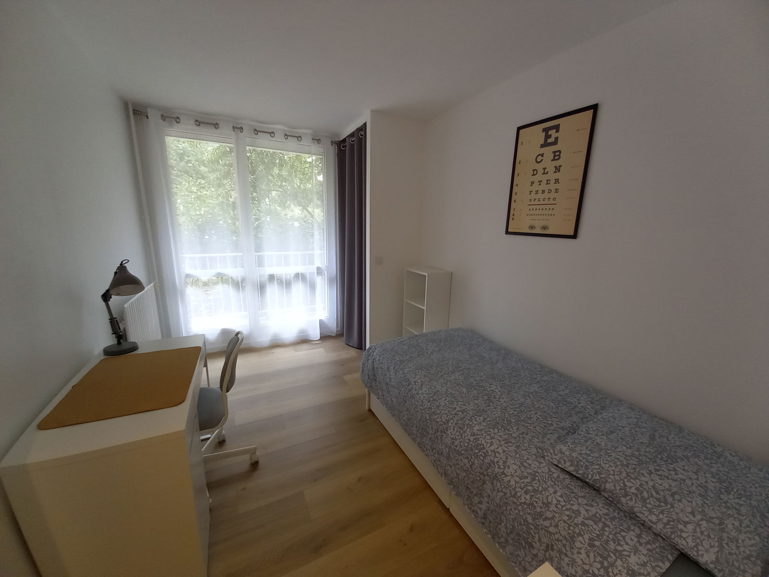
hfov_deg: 106.2
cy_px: 288
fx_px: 289
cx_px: 384
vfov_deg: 89.9
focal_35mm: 13
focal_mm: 1.42
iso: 100
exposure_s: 1/50
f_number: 2.2
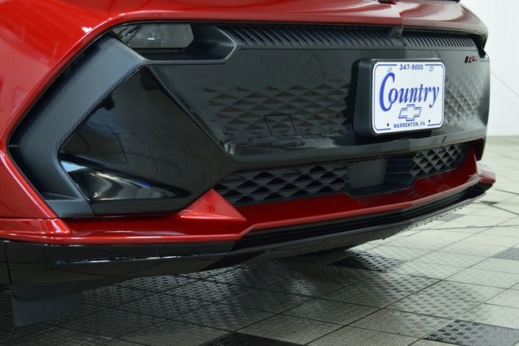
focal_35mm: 68
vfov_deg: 20.2
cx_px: 260
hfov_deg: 29.9
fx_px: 973
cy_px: 173
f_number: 6.3
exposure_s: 1/15
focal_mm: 45
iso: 720
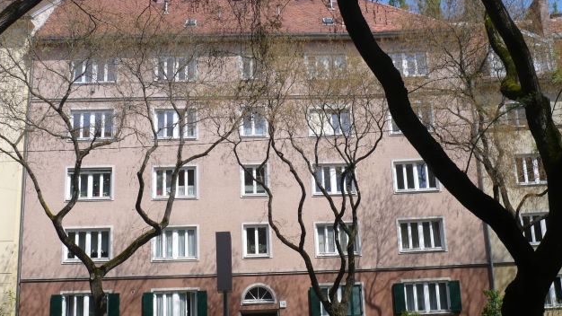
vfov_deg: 30.4
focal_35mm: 39
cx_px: 276
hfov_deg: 51.6
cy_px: 172
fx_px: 581
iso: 100
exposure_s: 1/160
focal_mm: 5.8
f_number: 8
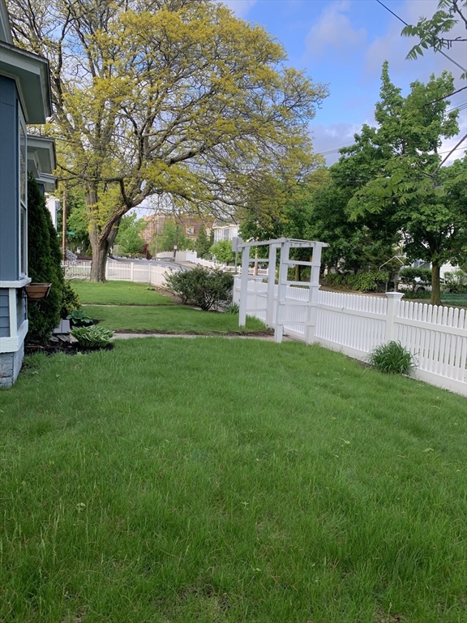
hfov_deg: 53.1
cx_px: 234
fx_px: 468
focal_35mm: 26
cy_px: 312
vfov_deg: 67.3
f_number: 1.8
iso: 25
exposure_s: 1/161
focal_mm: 4.25
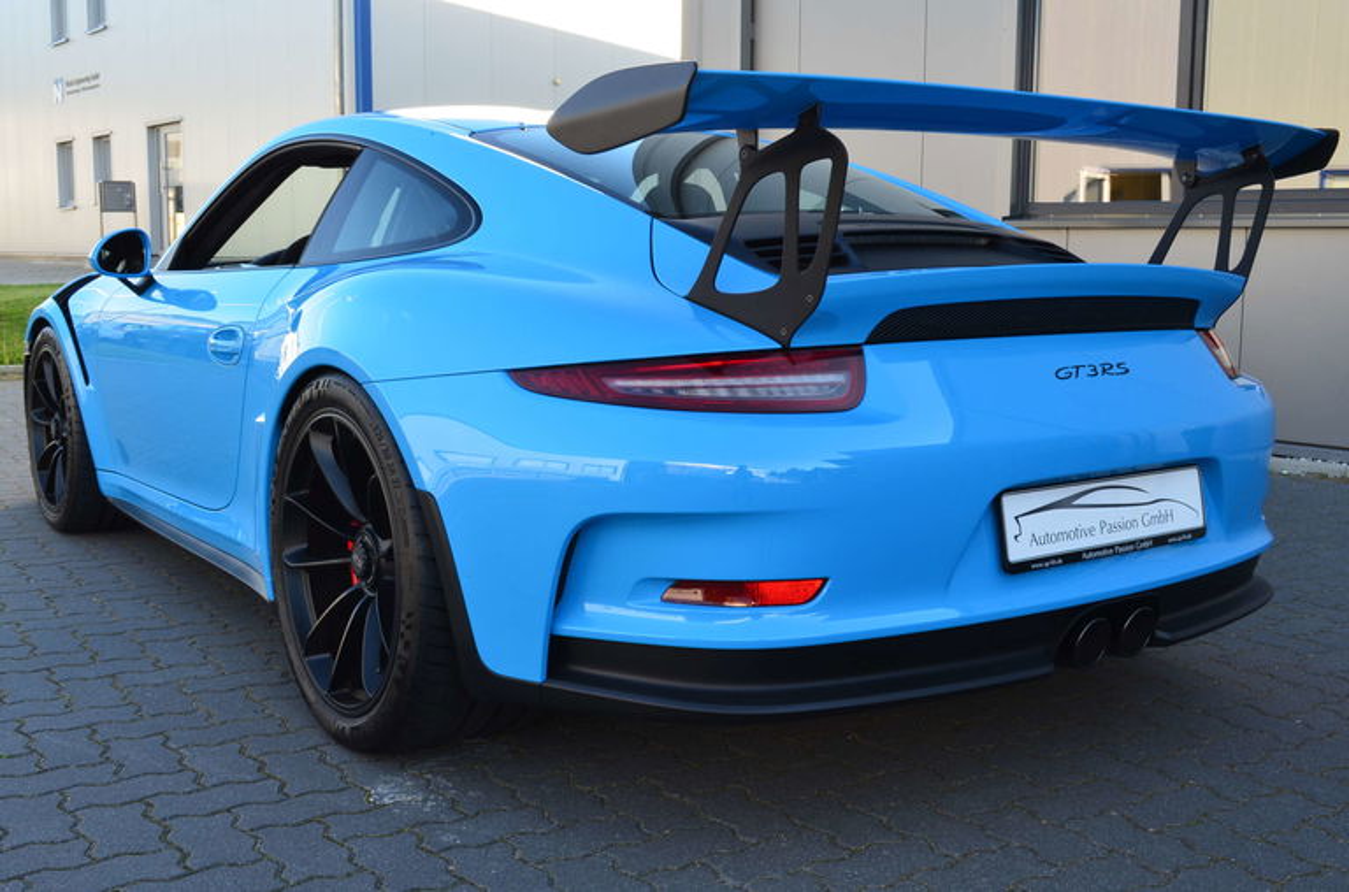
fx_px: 1458
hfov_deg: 49.7
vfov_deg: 34.0
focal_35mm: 39
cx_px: 674
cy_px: 446
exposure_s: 1/50
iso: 400
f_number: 10
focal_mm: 26
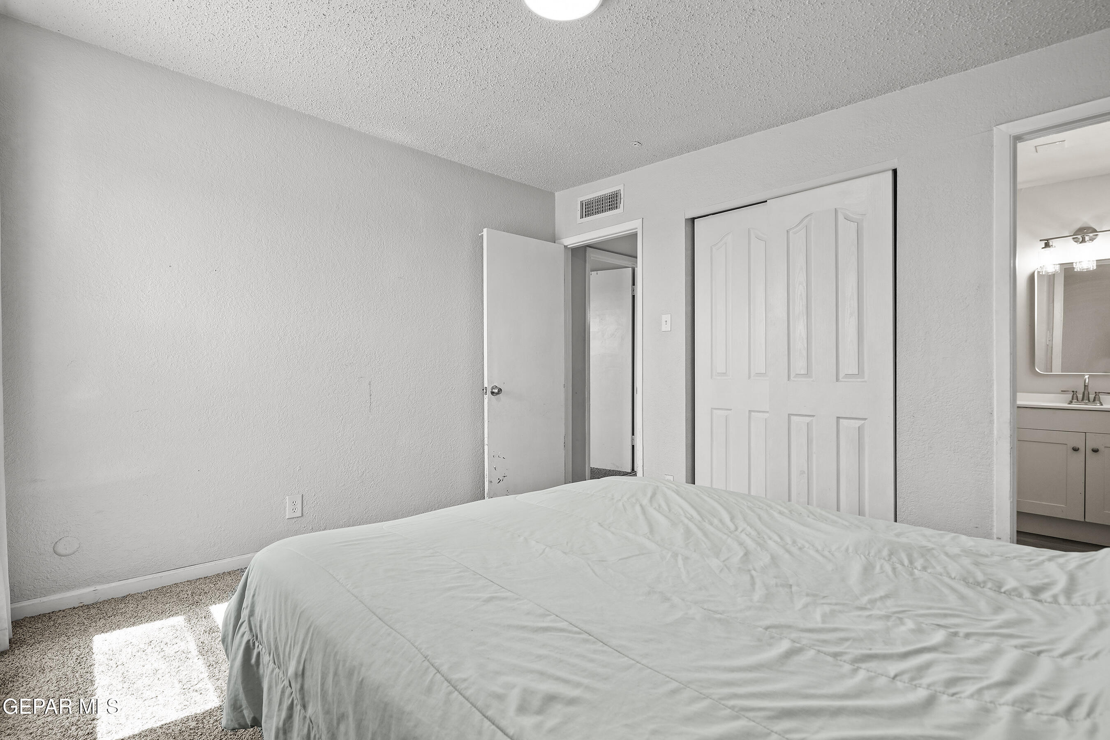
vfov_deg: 73.7
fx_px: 493
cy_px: 370
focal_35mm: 16
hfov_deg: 96.7
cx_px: 555
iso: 160
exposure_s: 1/2
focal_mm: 16
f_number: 8
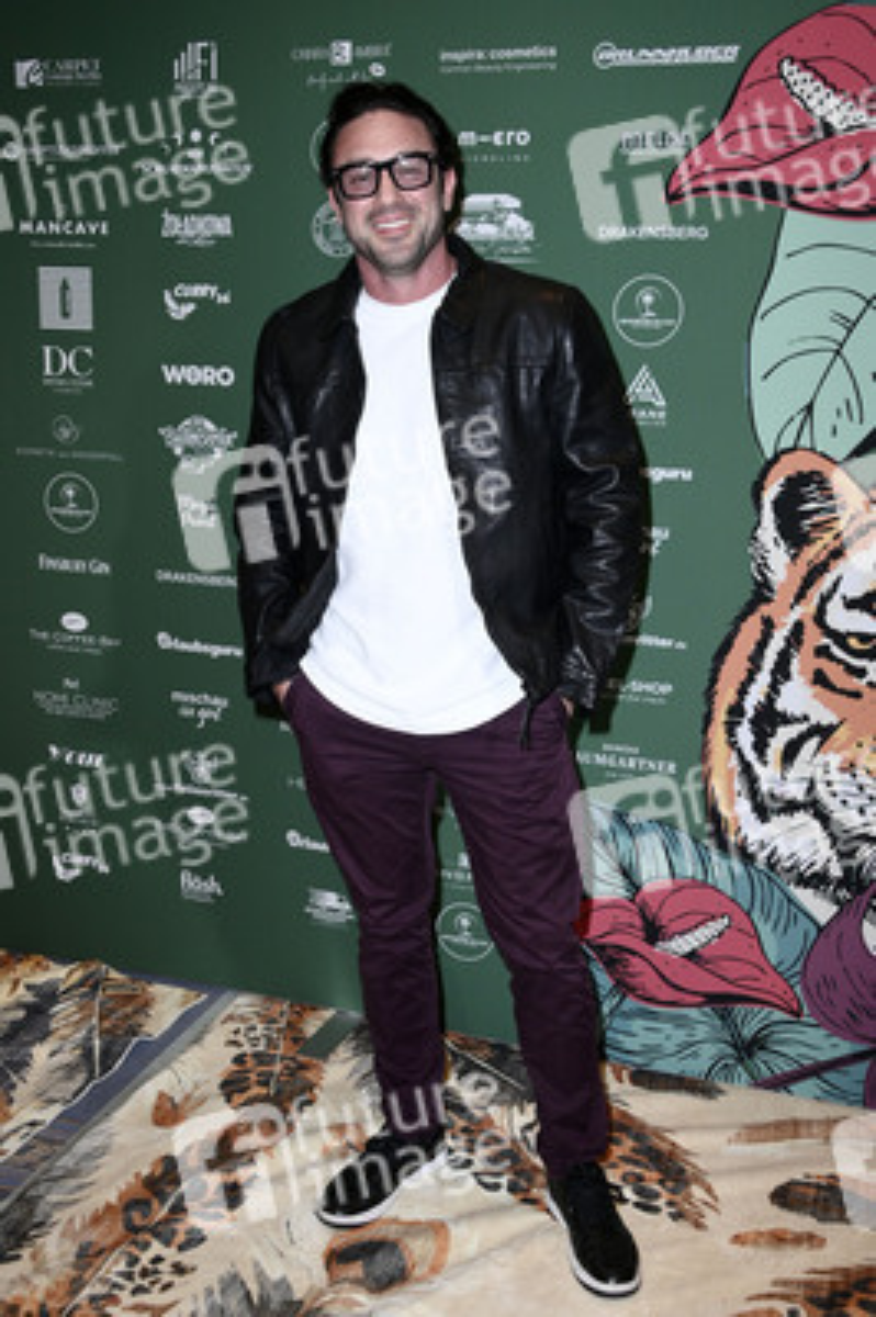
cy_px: 658
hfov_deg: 36.8
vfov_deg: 53.2
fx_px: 1316
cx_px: 438
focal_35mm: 36
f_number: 5.6
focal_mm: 36
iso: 2000
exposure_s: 1/250
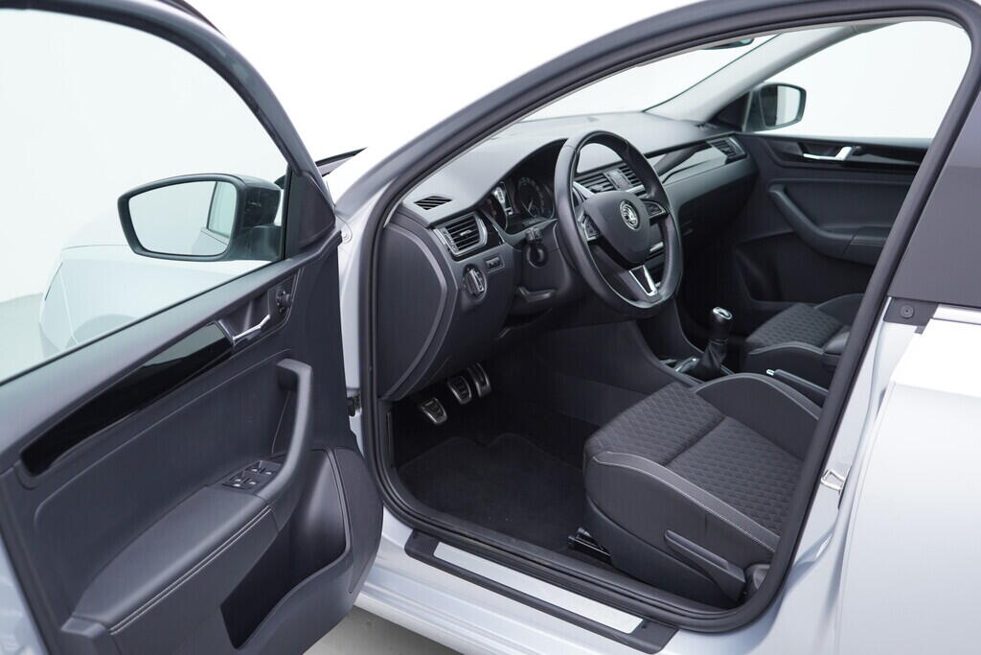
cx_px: 490
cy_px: 328
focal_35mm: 36
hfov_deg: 53.1
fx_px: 981
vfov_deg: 36.9
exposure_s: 1/40
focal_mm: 24
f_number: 3.2
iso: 125
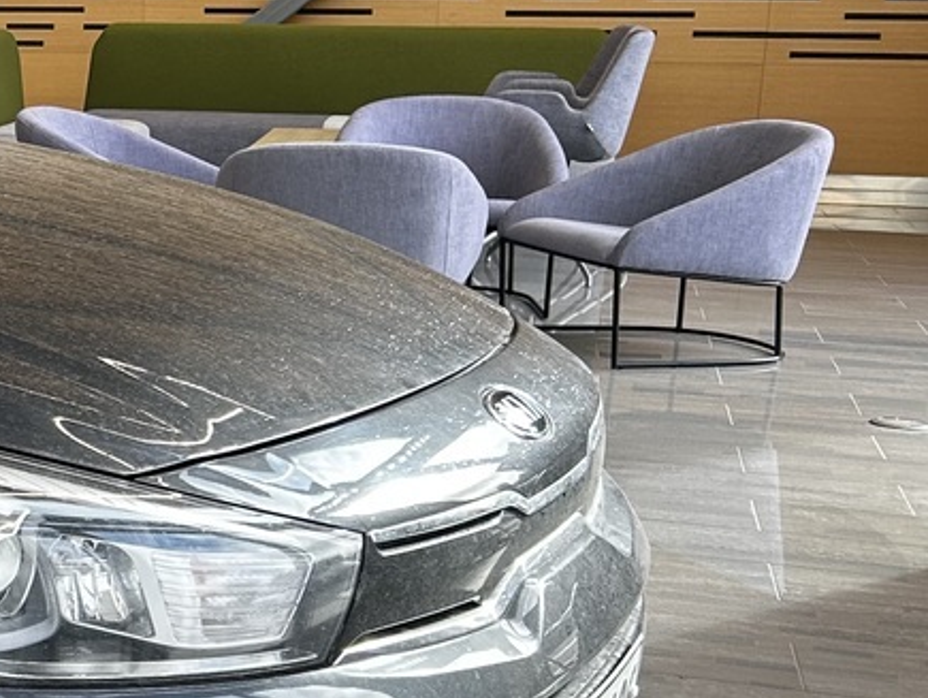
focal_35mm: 86
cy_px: 386
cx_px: -604
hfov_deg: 18.9
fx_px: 2307
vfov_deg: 17.2
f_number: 1.5
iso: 40
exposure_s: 1/242
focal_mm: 5.7
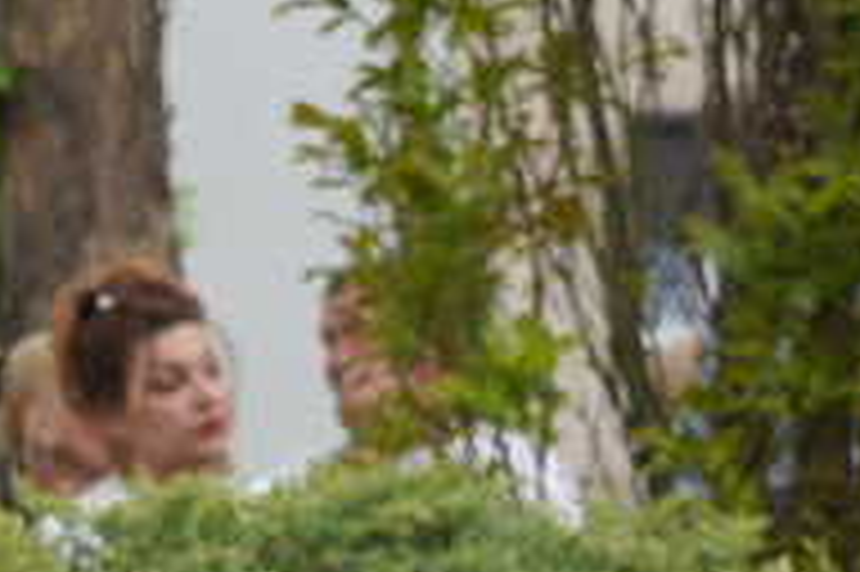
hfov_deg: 6.1
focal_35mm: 334
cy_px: 1516
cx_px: -549
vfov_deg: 4.0
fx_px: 7972
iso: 160
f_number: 4
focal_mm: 49
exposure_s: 1/160
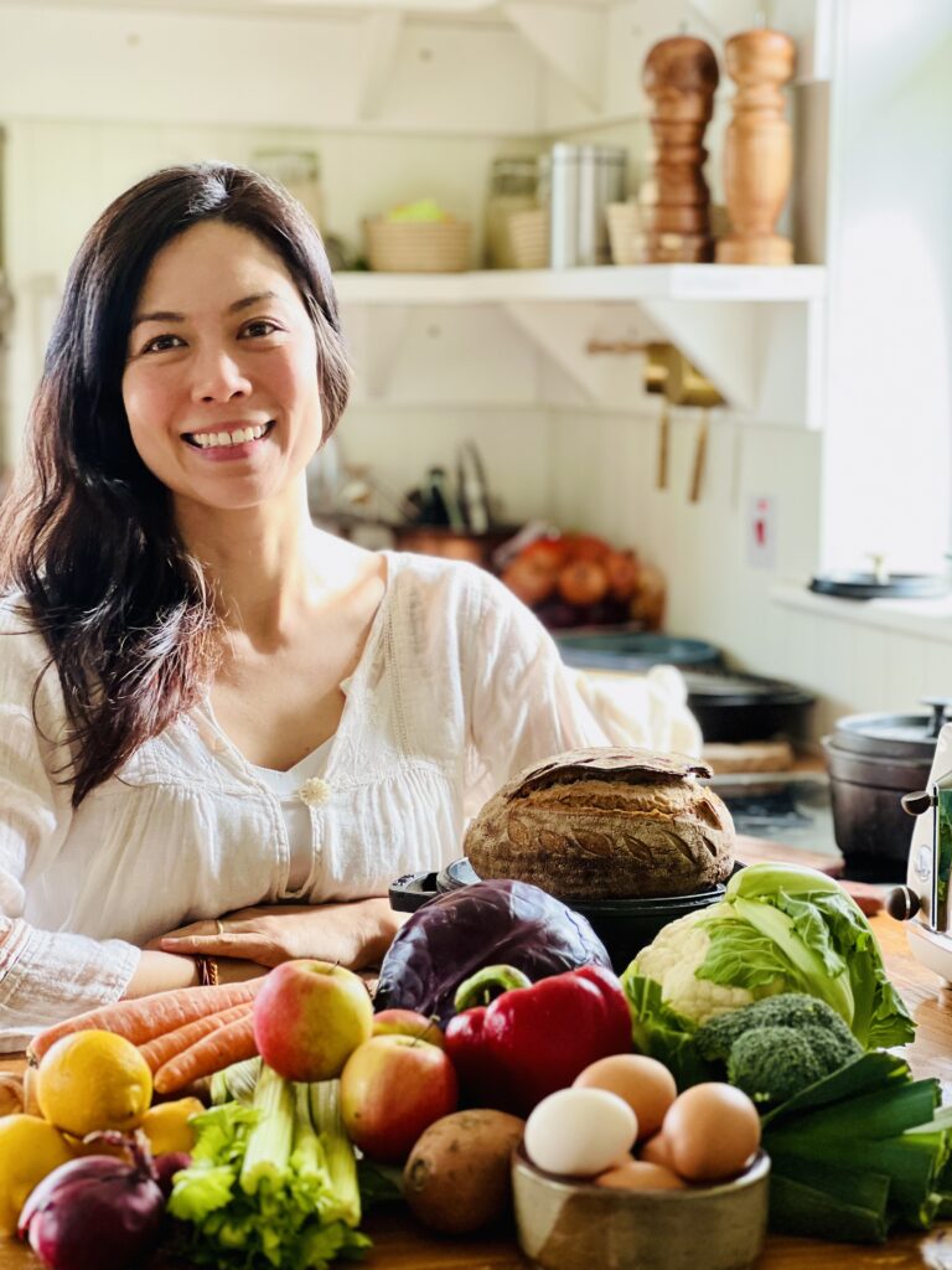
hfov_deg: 19.1
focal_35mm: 77
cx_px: 476
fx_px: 2824
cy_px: 635
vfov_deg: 25.3
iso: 200
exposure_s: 1/40
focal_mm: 9
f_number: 2.8
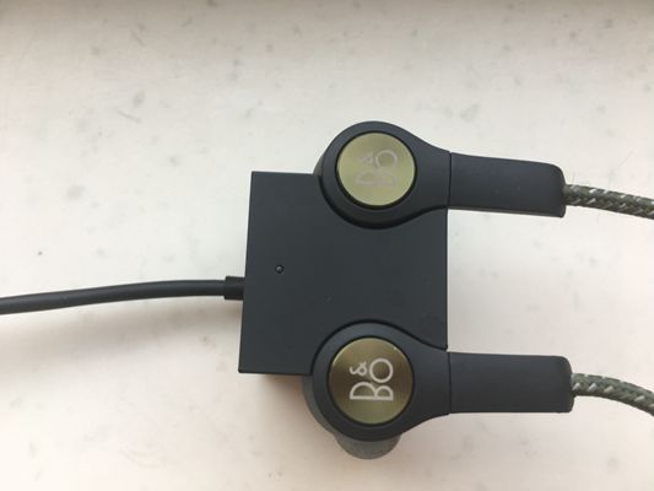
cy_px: 246
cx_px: 327
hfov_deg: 61.6
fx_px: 548
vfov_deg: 48.2
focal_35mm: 29
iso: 25
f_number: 2.2
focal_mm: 4.15
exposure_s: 1/50
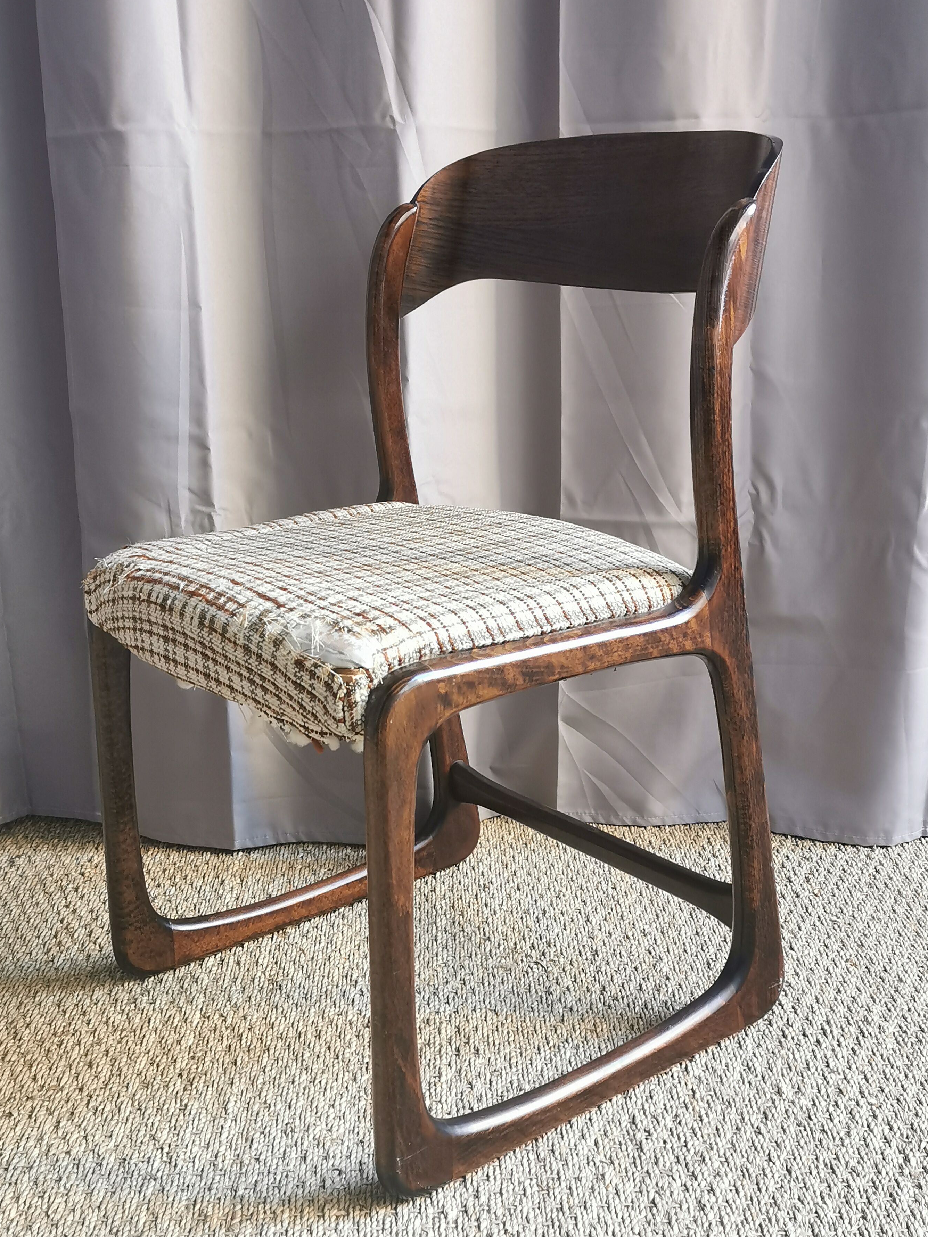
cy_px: 619
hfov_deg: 34.4
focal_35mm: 42
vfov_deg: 44.8
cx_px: 460
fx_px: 1501
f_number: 1.8
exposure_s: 1/60
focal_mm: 5.58
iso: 125
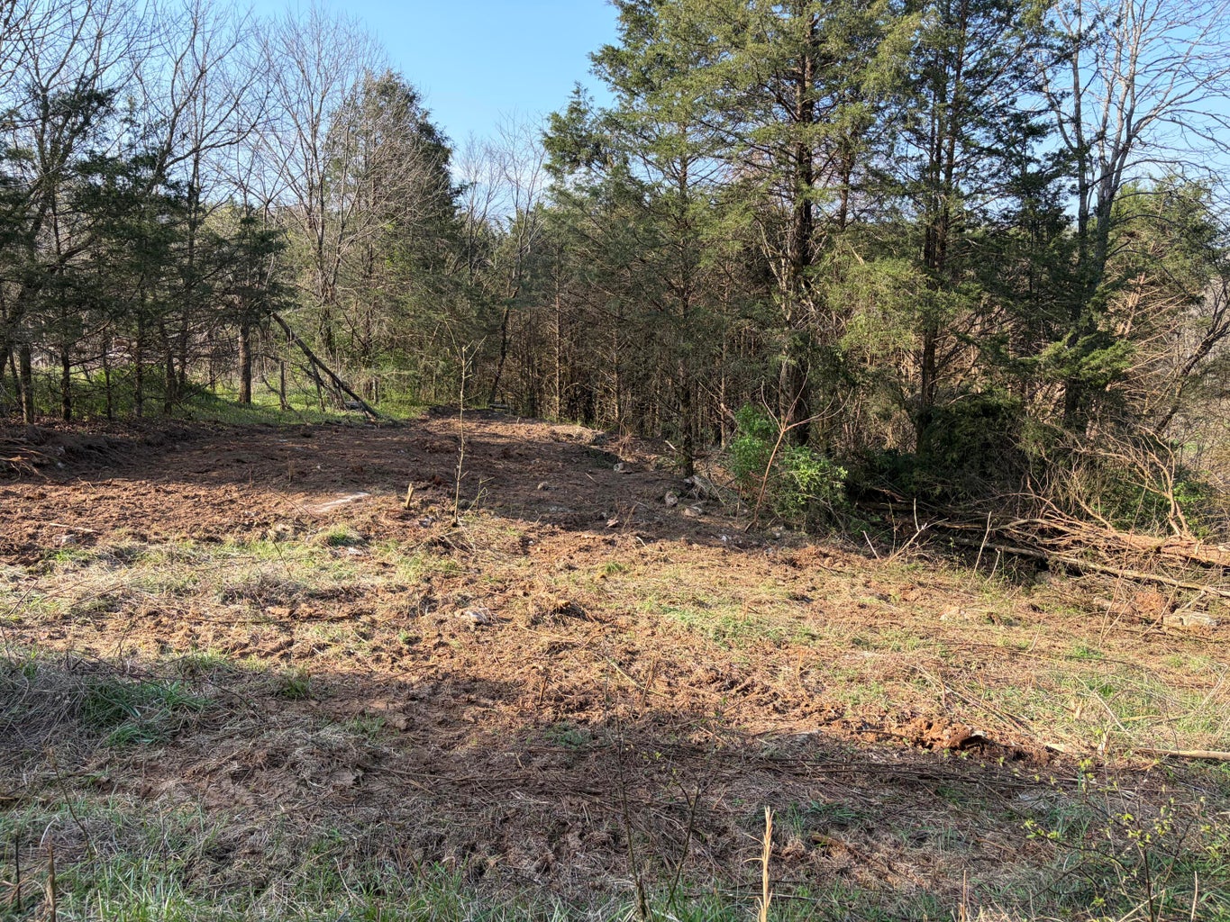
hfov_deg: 67.3
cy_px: 461
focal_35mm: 26
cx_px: 615
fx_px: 924
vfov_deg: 53.1
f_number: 1.6
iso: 64
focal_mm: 5.96
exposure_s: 1/959
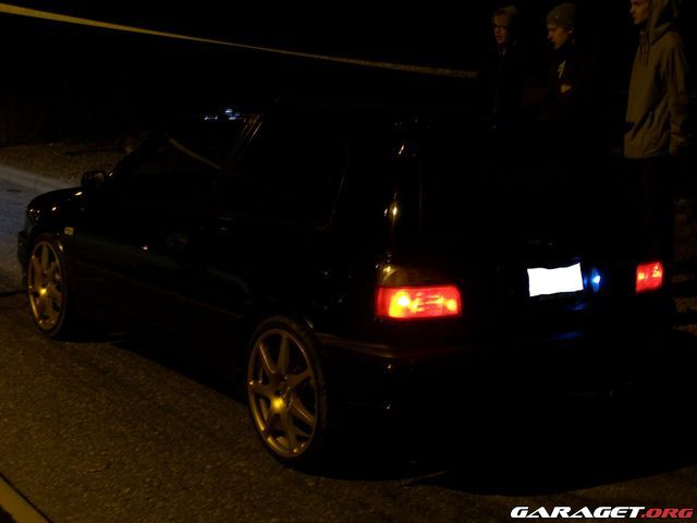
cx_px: 348
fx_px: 1128
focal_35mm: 56
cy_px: 262
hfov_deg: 34.3
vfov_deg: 26.1
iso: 64
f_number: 3.3
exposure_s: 1/2
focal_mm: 9.4
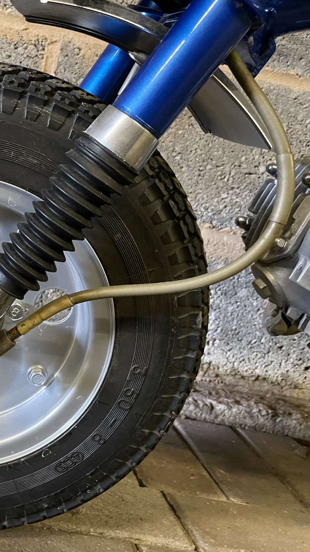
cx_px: -21
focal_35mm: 38
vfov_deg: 52.8
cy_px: 275
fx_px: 555
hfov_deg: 28.6
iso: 500
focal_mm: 4.2
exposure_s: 1/33
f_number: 1.6
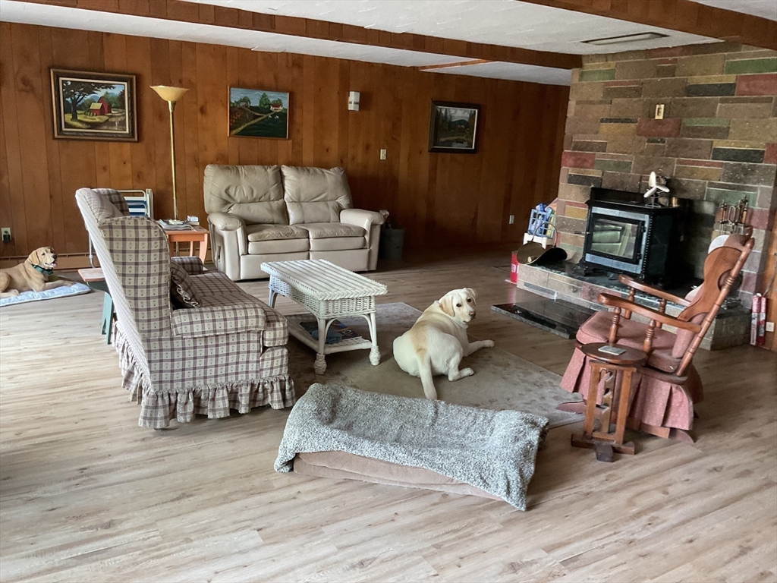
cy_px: 292
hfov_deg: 61.7
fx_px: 651
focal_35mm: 29
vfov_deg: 48.2
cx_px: 388
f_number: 1.8
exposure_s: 1/60
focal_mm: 3
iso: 250
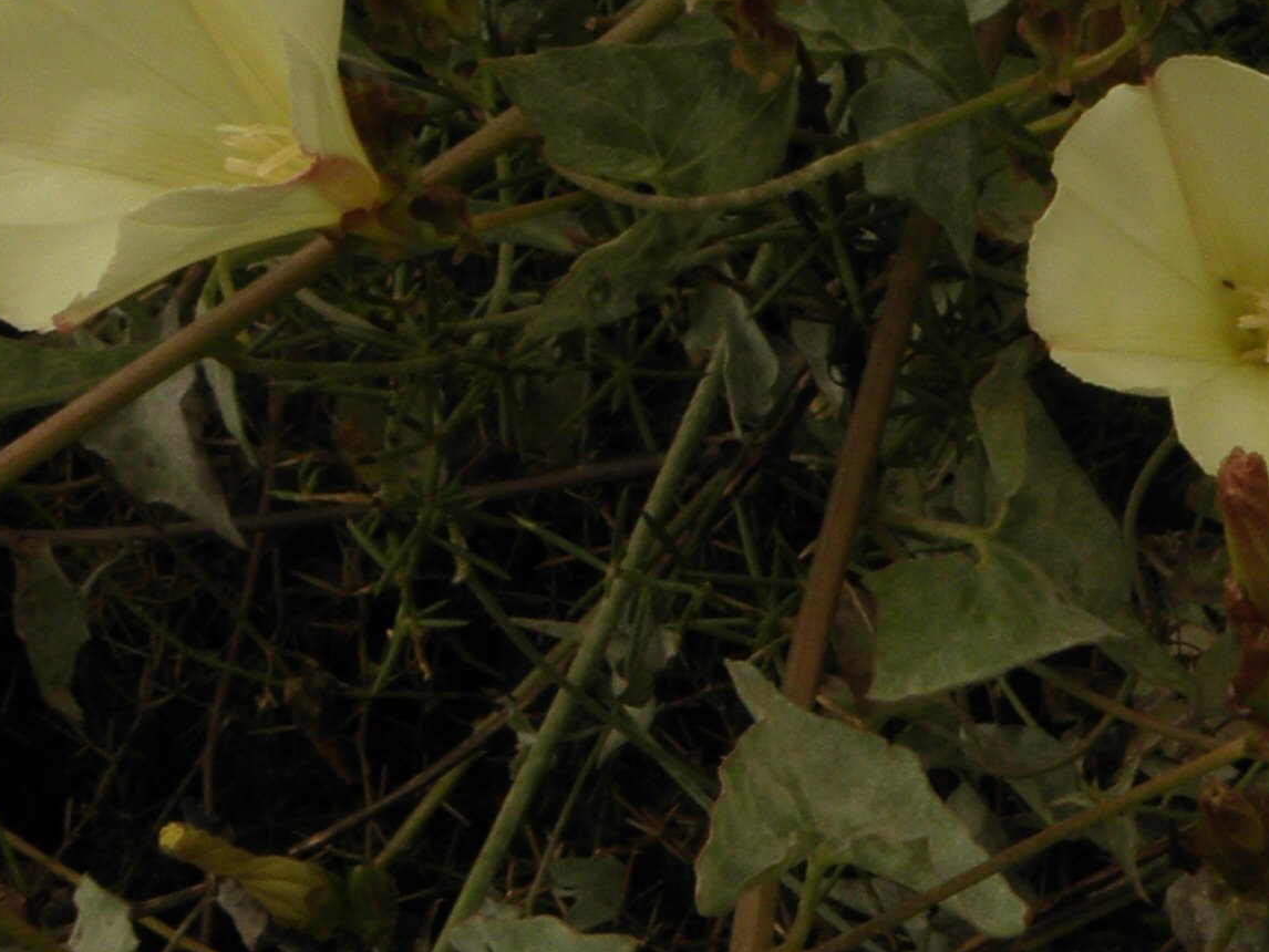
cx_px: 1391
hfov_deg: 20.7
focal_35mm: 90
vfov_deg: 16.4
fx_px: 3300
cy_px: 307
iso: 64
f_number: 8
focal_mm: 4.6
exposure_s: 1/200
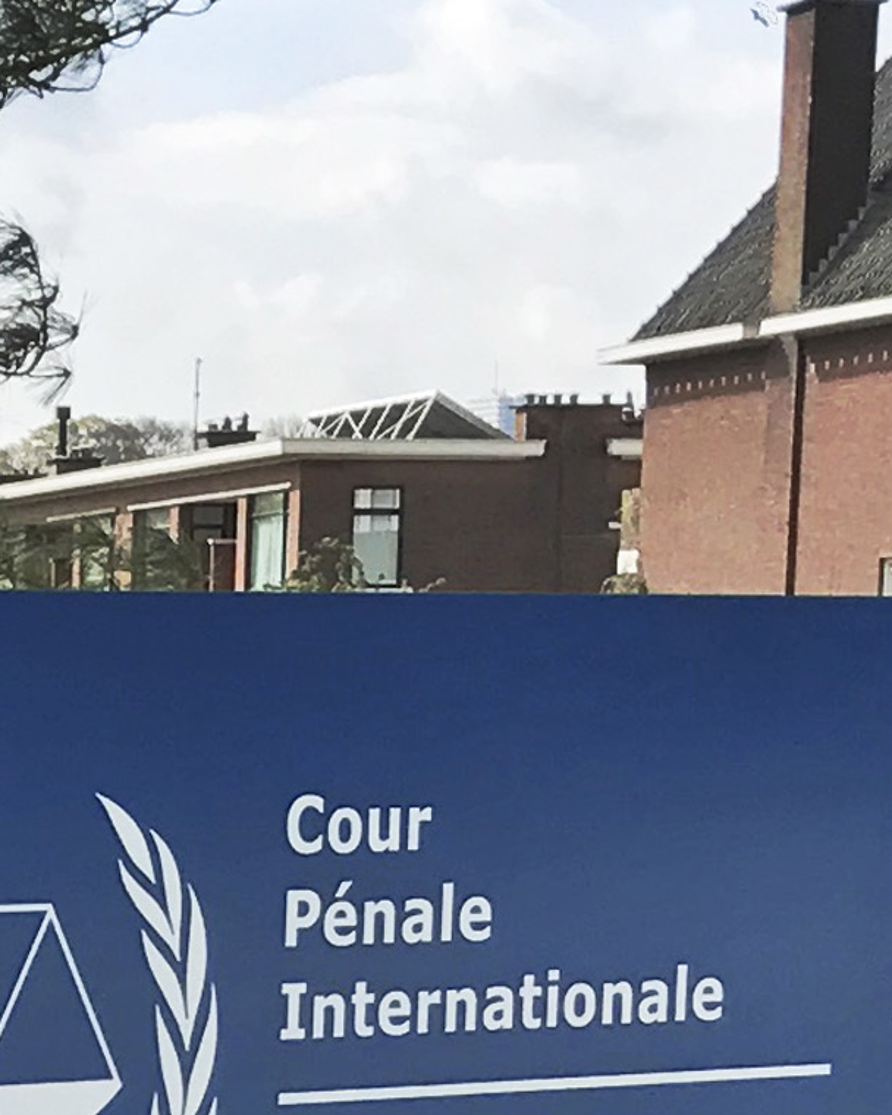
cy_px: 2416
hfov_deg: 10.2
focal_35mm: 145
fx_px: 4785
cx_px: -566
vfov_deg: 11.6
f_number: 1.8
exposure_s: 1/1650
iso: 20
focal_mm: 3.99
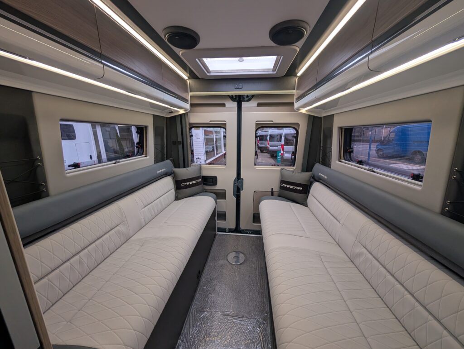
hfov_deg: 110.5
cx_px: 232
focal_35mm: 12
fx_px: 161
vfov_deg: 94.6
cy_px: 174
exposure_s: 1/148
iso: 111
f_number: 1.7
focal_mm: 2.02
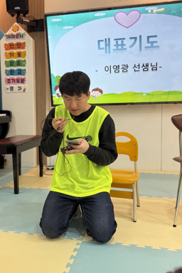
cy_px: 131
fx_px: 288
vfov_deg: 50.7
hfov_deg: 34.8
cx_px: 61
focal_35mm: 38
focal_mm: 6.76
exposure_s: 1/120
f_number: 1.78
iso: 125
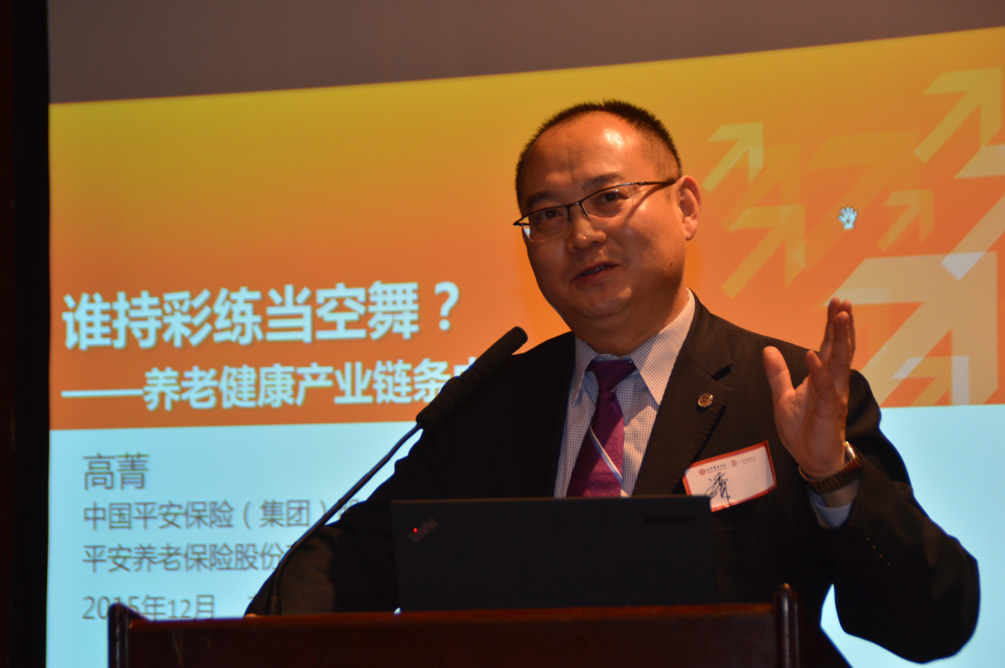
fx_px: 3598
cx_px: 502
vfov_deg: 10.6
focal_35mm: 129
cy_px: 334
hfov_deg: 15.9
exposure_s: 1/60
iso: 560
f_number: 5.6
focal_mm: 86
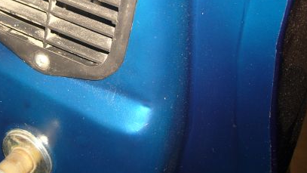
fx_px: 488
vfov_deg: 19.5
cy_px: 2
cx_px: 68
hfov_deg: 34.0
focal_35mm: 60
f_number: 2.8
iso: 50
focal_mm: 5.8
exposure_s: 1/60
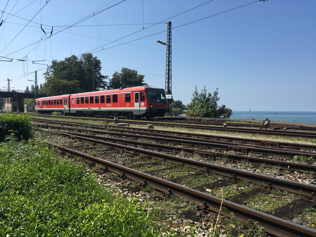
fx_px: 265
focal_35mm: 29
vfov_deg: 48.2
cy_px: 118
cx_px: 158
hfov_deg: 61.7
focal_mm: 4.15
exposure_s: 1/1425
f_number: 2.2
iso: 25
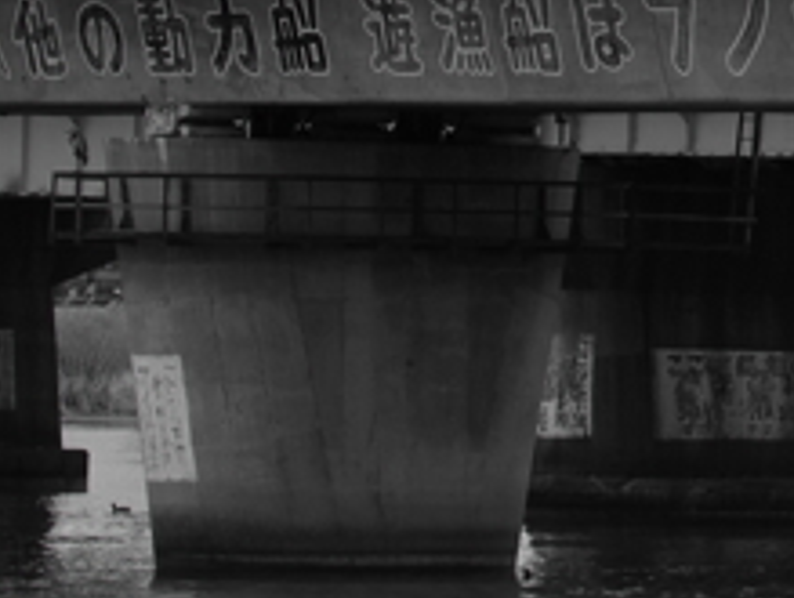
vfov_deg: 3.2
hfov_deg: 4.2
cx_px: 1345
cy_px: -203
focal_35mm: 470
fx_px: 10798
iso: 100
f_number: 4
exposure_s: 1/400
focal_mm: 70
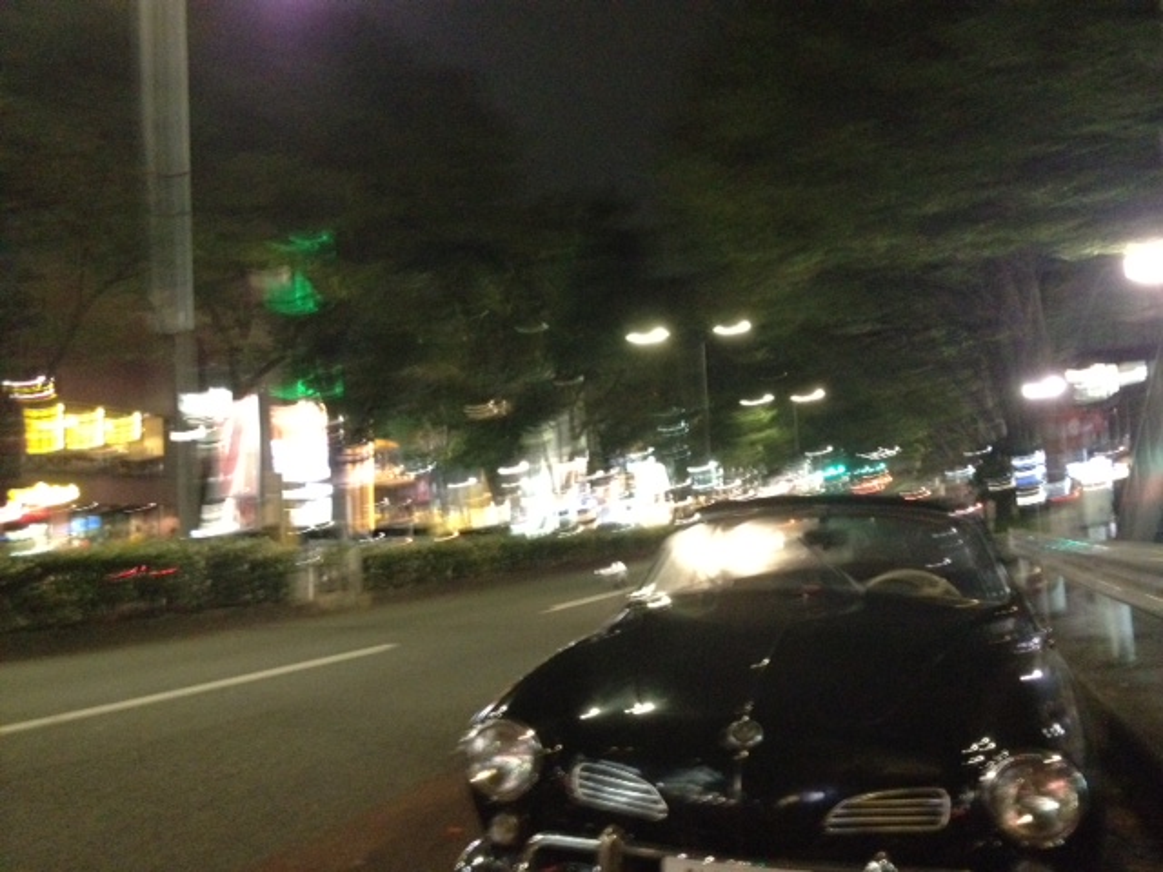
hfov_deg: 52.6
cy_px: 436
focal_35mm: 35
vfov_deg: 40.7
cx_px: 582
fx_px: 1176
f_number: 2.4
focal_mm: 4.28
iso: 800
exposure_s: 1/15
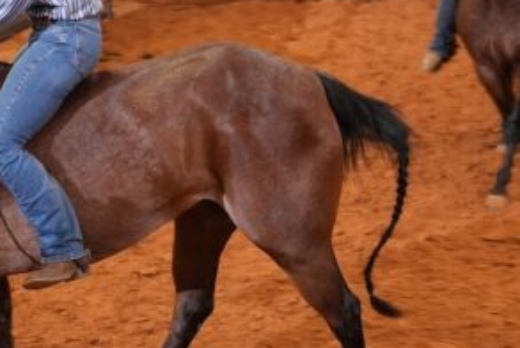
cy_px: 64
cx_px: 114
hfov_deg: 16.5
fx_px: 1778
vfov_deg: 11.1
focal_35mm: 123
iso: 2500
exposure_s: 1/200
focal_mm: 47
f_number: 5
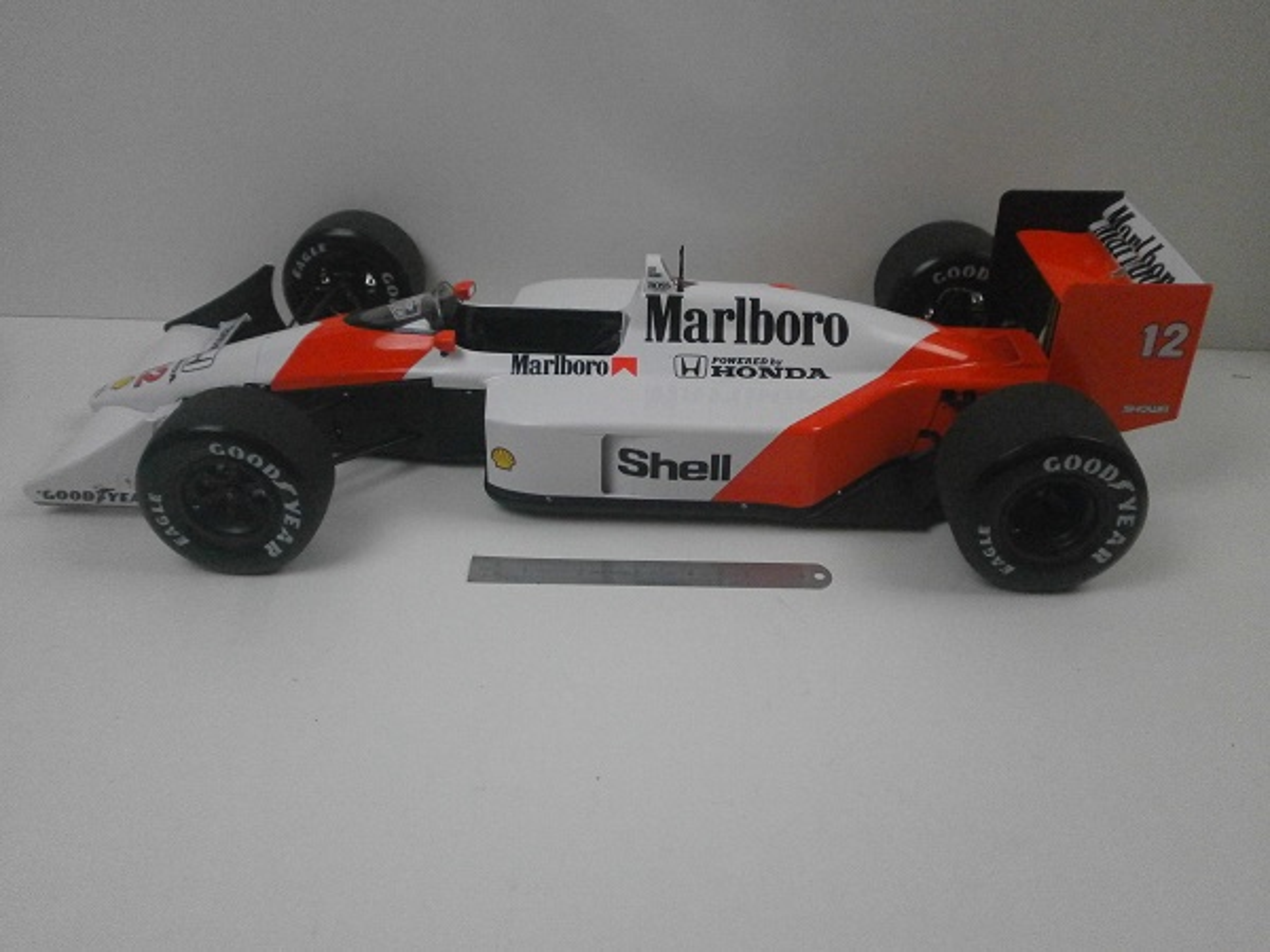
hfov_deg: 56.8
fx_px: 1174
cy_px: 476
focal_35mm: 32
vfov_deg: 44.2
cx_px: 635
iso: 800
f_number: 3.1
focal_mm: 5.8
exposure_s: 1/250
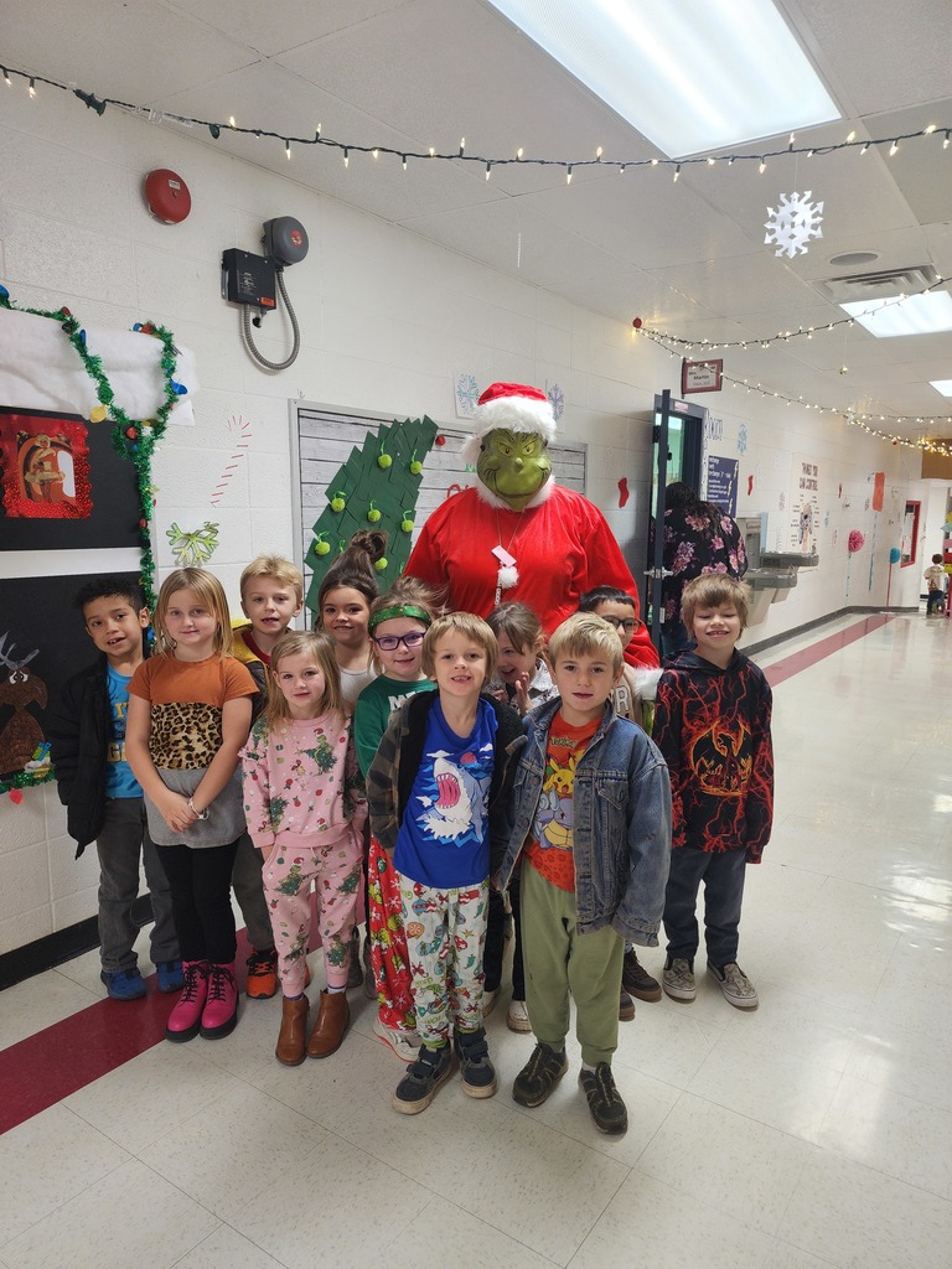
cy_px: 634
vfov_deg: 73.9
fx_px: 843
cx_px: 476
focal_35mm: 23
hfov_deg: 58.9
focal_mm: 6.4
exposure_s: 1/60
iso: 160
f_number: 1.8
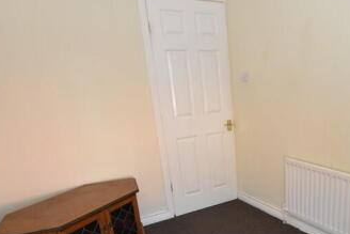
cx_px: 253
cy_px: 182
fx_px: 292
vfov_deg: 42.0
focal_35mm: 30
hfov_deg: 59.3
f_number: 3.5
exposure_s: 1/60
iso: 1800
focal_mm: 10
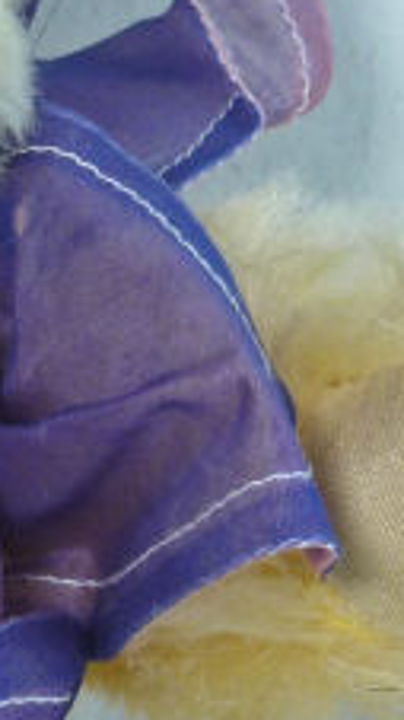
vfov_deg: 9.0
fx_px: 4536
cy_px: 675
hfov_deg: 5.1
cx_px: -232
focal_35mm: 238
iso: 100
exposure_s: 1/40
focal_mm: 9.1
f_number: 3.9
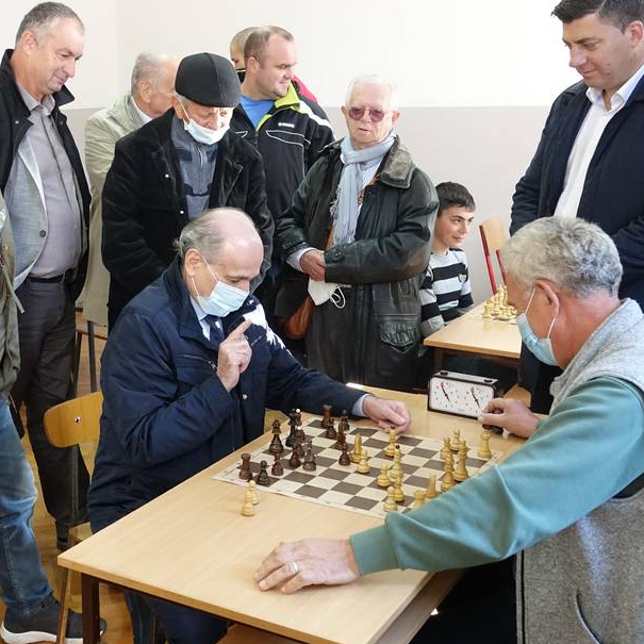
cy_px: 287
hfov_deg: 36.2
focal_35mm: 46
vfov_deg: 36.8
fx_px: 968
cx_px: 193
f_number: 3.2
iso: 2000
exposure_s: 1/80
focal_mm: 11.77
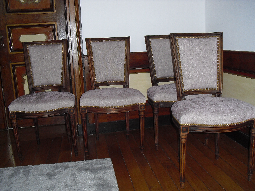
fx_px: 265
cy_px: 96
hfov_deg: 51.4
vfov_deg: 39.7
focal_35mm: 36
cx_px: 128
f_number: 3.1
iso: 200
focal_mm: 6.3
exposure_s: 1/60
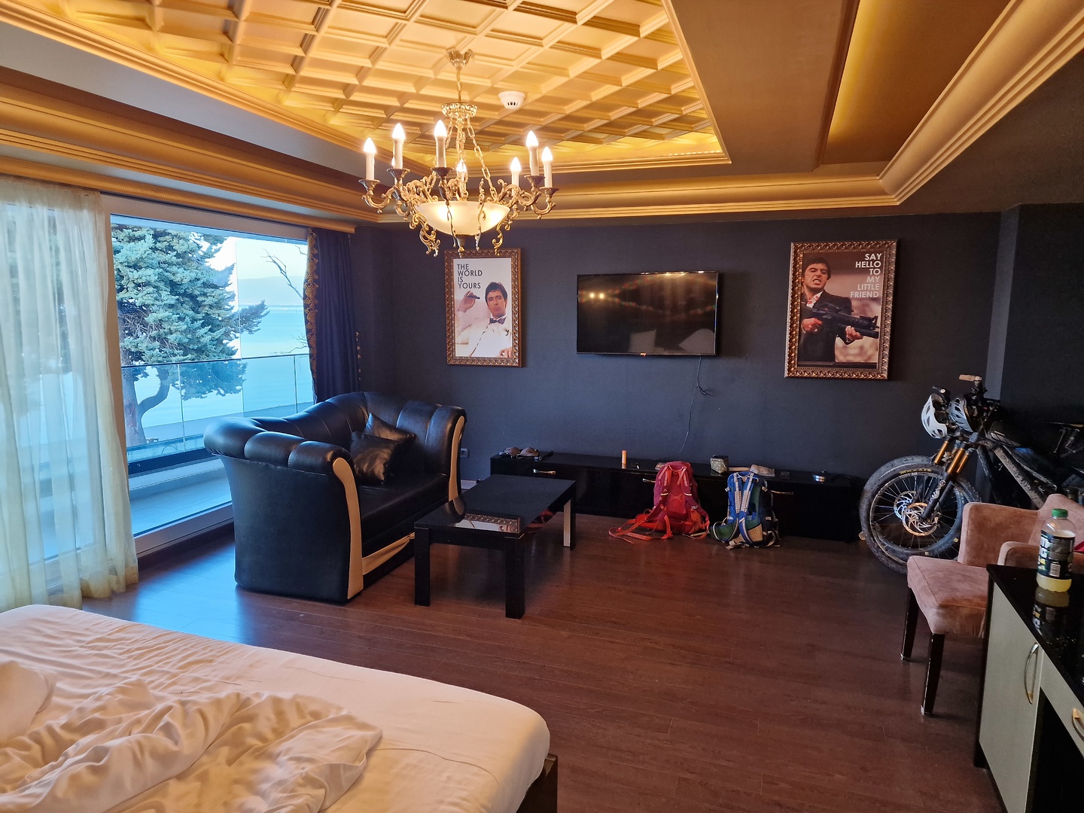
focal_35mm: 23
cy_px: 406
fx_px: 720
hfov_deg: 73.9
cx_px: 542
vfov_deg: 58.9
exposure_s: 1/100
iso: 320
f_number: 1.8
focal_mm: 6.4
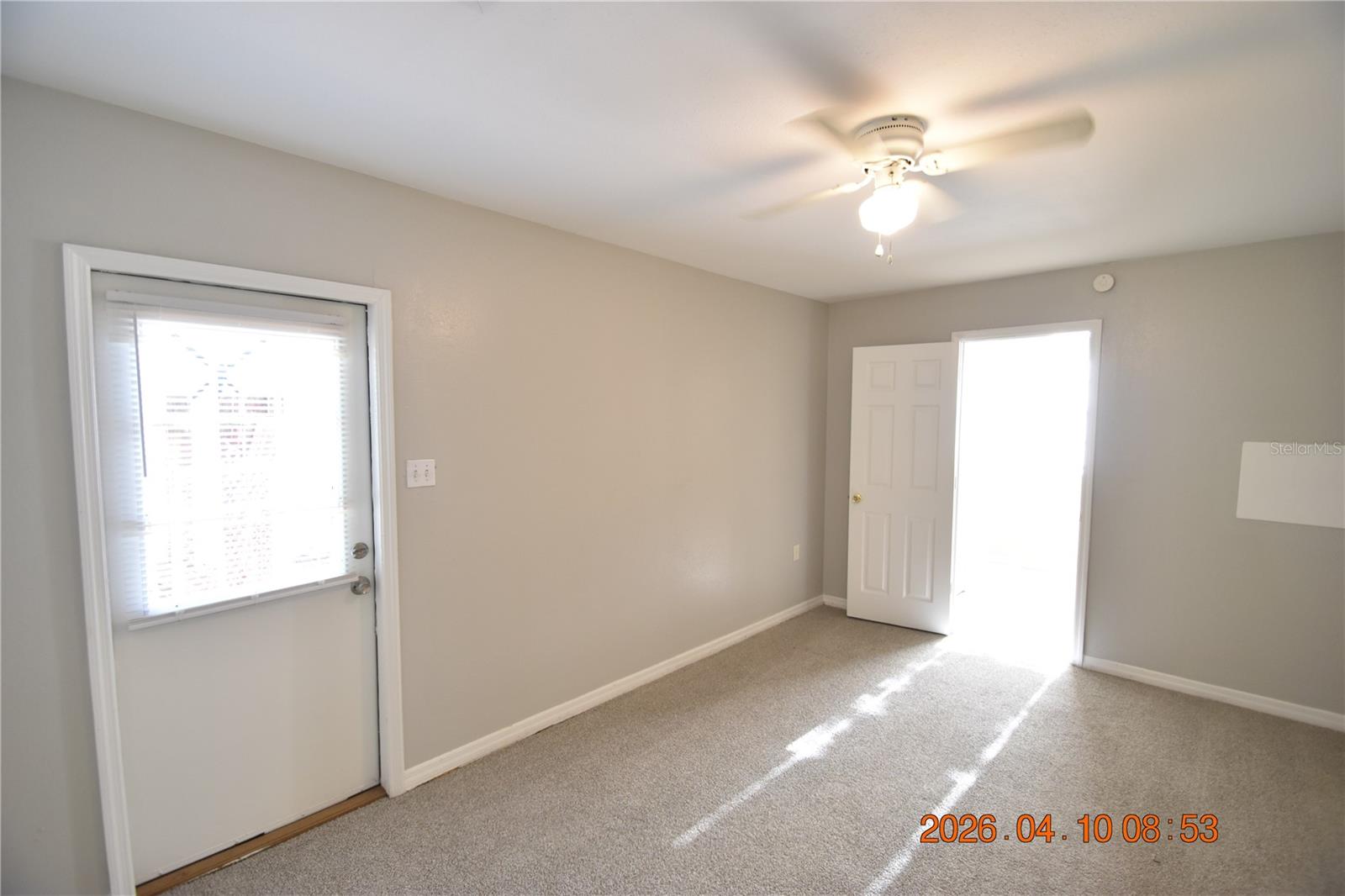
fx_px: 560
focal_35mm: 15
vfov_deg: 77.3
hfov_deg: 100.4
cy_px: 448
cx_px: 672
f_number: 3.5
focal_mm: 10
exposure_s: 1/45
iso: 800
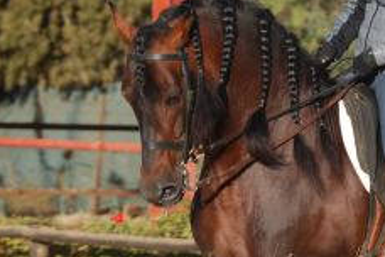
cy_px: 207
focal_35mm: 485
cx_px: 385
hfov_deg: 4.2
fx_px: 5181
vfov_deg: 2.8
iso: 125
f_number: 5.6
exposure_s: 1/500
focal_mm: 105
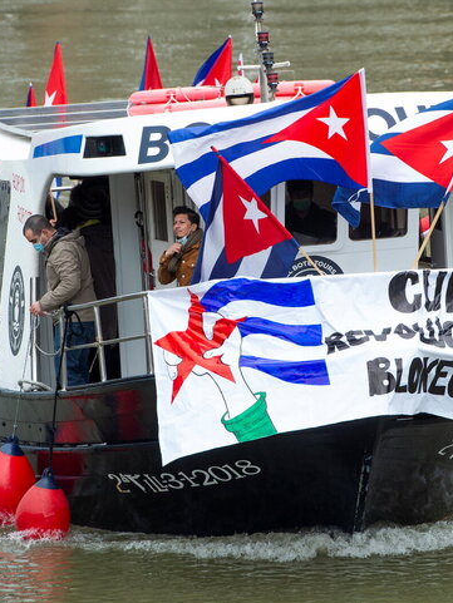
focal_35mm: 290
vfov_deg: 6.8
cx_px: 247
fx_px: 5058
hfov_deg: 5.1
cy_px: 302
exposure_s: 1/800
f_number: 7.1
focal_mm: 200
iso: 1600
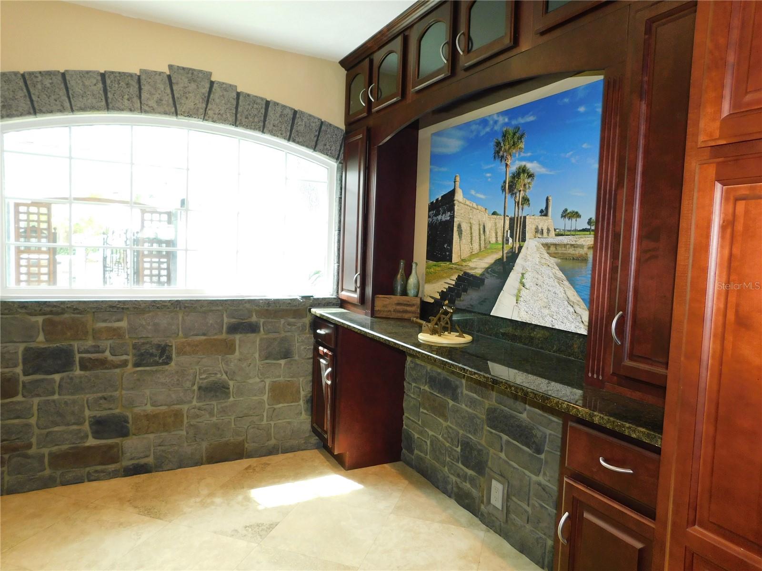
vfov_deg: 58.9
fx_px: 506
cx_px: 381
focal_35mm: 23
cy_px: 286
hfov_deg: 73.9
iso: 200
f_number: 3
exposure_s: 1/30
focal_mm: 4
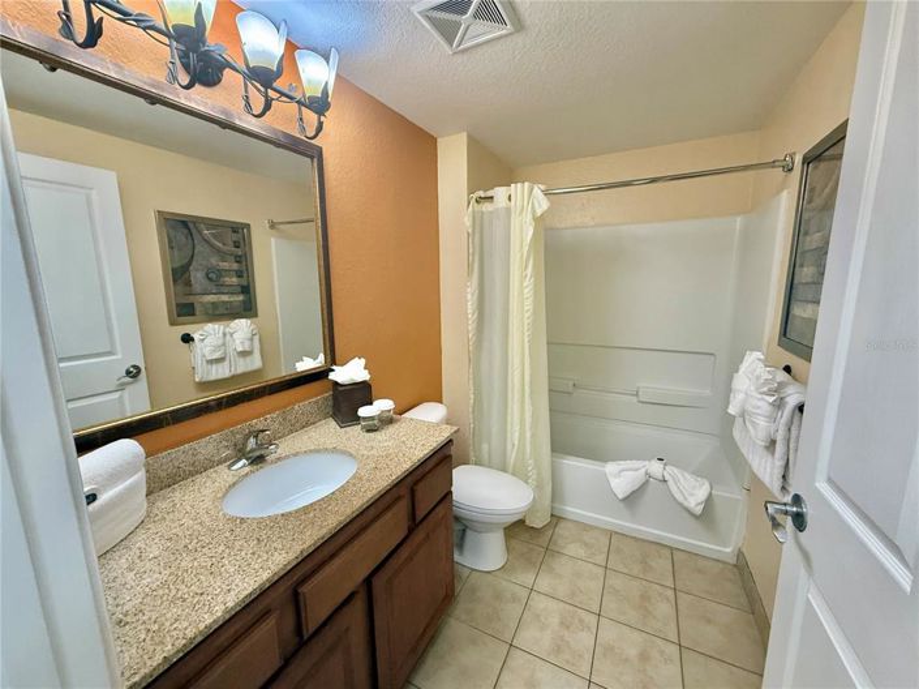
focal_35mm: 14
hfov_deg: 102.1
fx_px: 371
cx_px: 460
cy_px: 344
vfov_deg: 85.6
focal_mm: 2.22
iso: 320
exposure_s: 1/120
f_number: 2.2
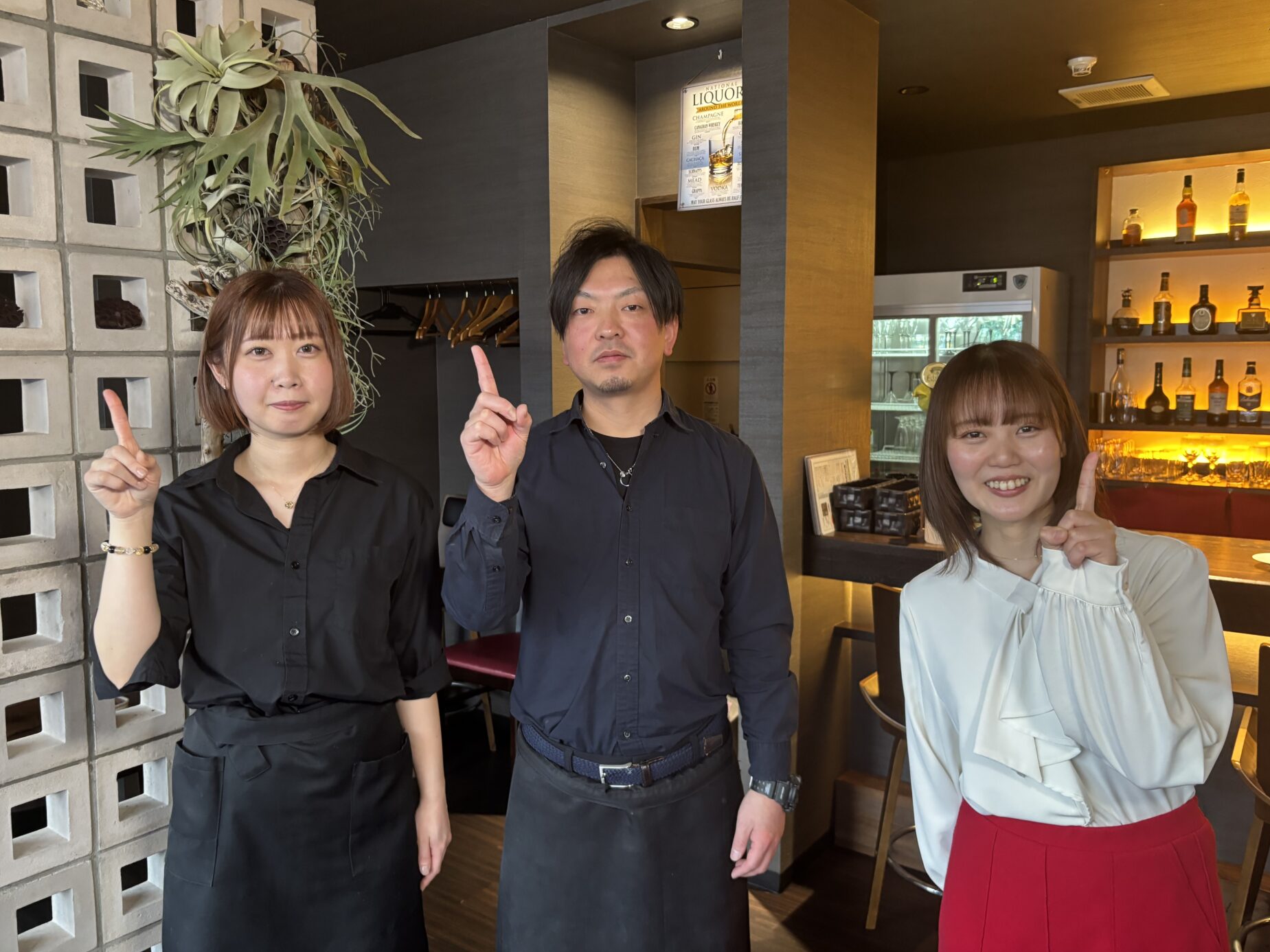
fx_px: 991
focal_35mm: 27
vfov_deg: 51.4
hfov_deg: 65.3
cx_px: 615
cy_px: 461
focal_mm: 5.96
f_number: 1.6
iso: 400
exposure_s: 1/33
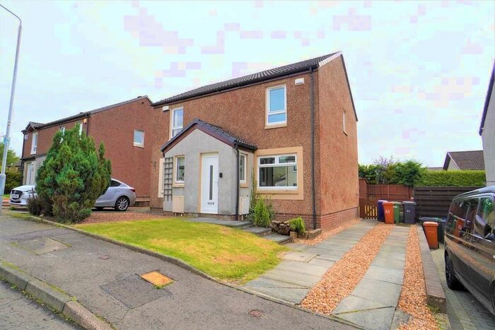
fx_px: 268
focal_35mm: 20
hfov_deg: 85.4
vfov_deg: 63.2
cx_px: 248
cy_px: 165
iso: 320
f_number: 8
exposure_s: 1/500
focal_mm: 13
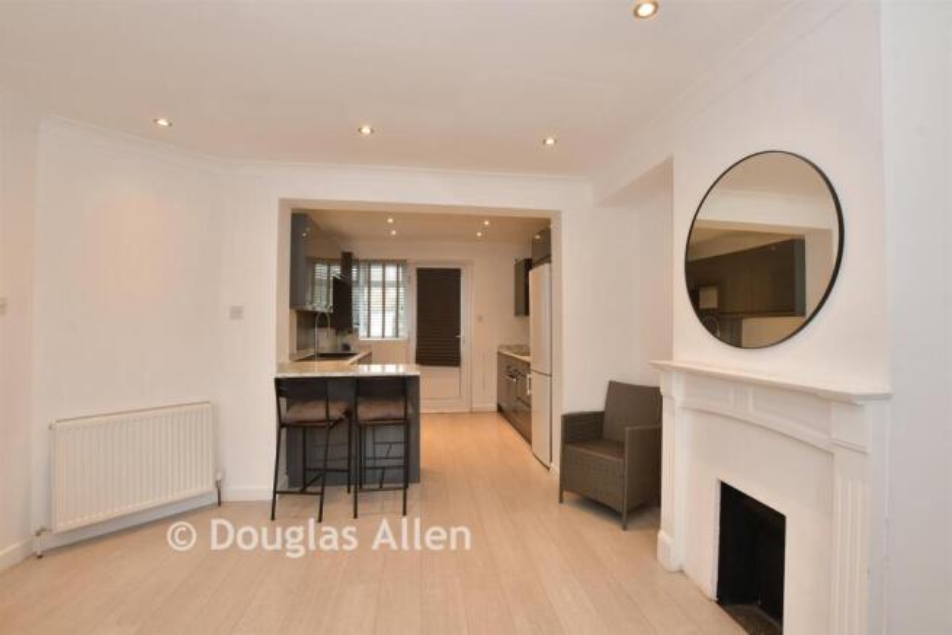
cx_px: 476
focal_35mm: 15
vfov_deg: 77.4
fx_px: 397
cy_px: 318
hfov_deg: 100.4
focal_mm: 10
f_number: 8
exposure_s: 1/5
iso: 100
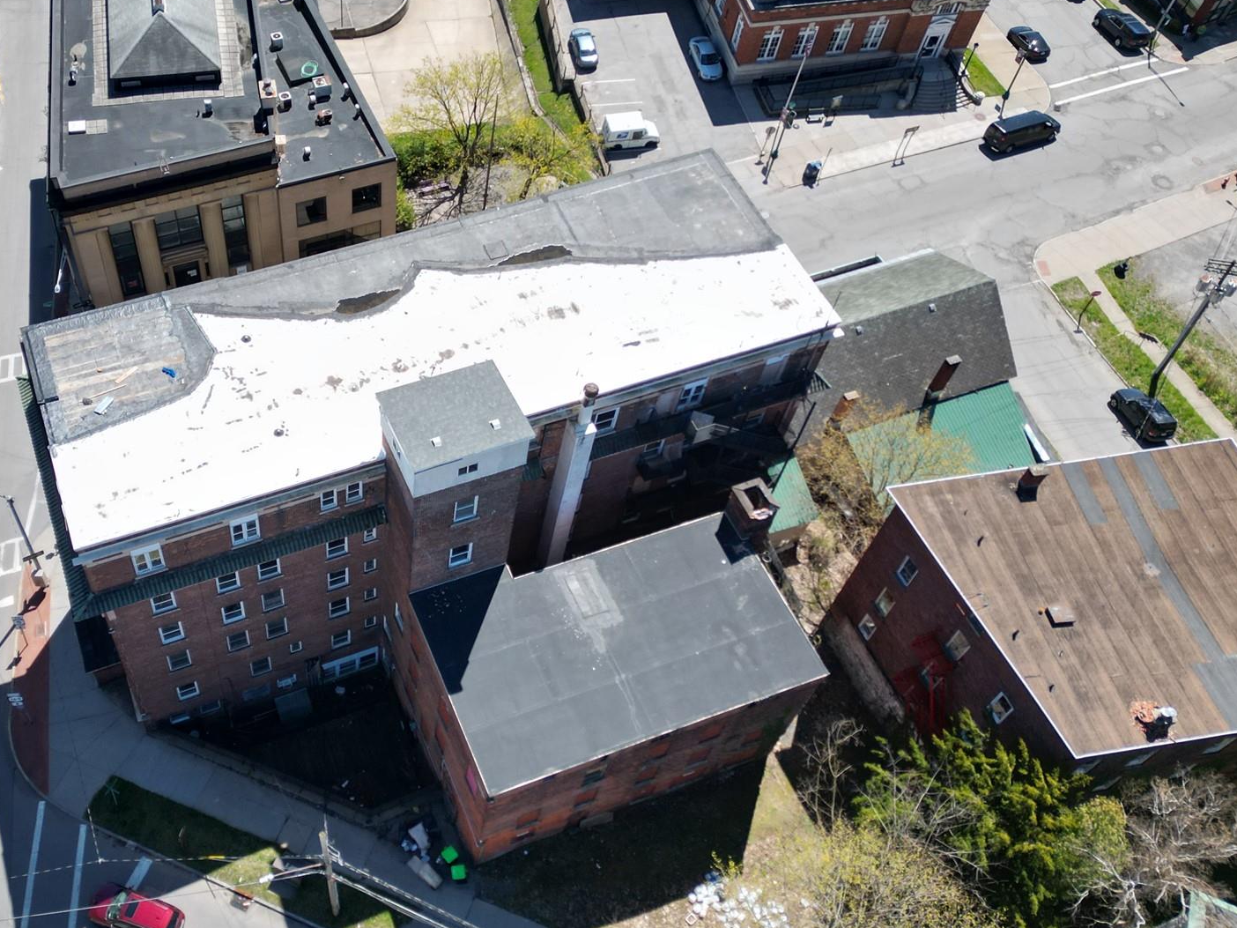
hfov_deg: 51.3
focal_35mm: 35
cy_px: 410
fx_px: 1251
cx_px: 374
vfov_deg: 40.6
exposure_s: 1/2500
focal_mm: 6.72
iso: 130
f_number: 1.7
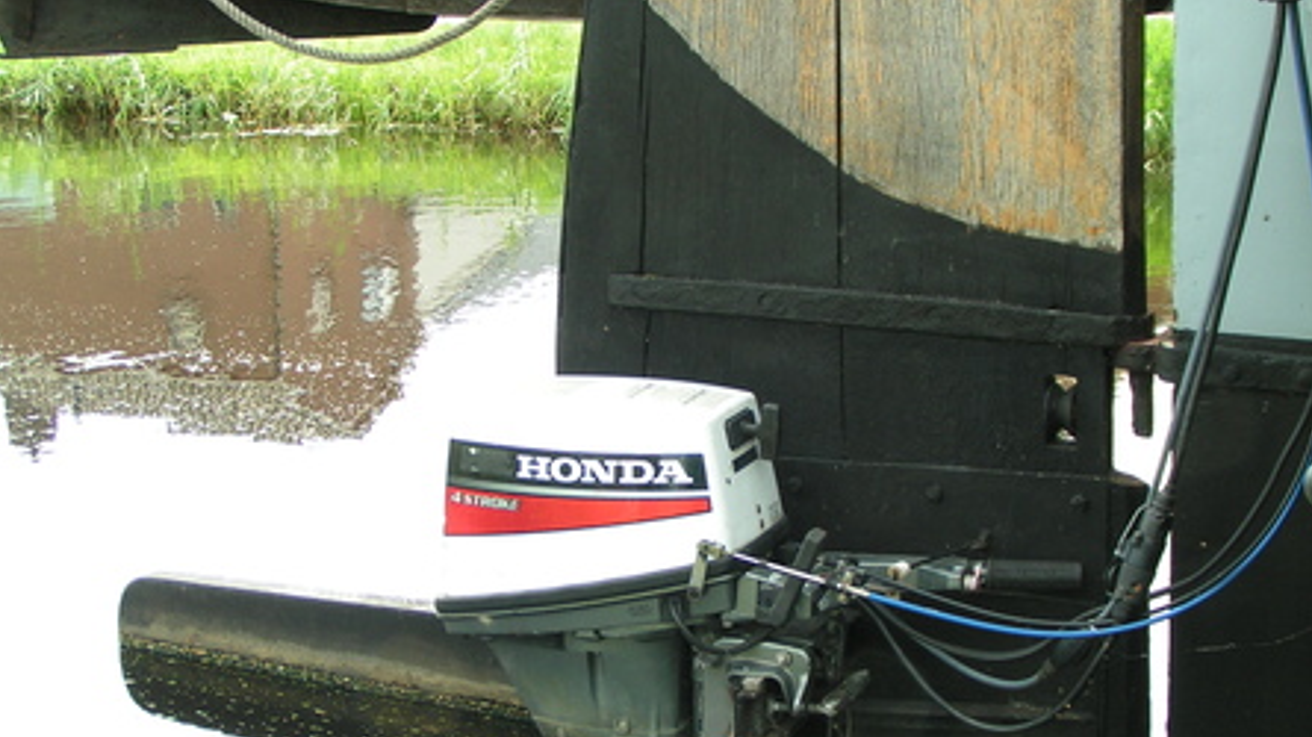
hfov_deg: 36.6
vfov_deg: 21.0
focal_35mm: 57
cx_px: 727
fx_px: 1982
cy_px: 473
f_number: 4
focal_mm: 7.3
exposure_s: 1/60
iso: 50
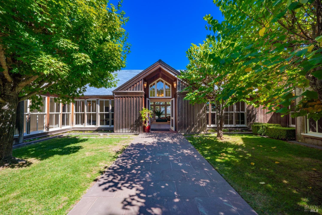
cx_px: 161
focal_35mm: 13
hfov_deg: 108.3
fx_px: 116
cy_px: 108
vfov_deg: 85.4
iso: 100
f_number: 14
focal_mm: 13
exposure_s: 1/30
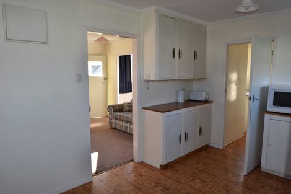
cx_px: 146
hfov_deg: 73.8
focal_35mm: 24
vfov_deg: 53.1
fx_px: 194
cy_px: 97
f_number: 4
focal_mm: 16
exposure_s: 1/80
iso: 100
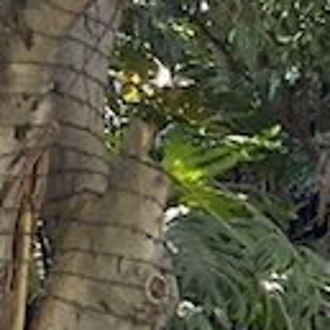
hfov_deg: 5.2
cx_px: 1010
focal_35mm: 321
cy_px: 689
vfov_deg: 5.3
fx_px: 3462
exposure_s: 1/122
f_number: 2
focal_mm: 6
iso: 64
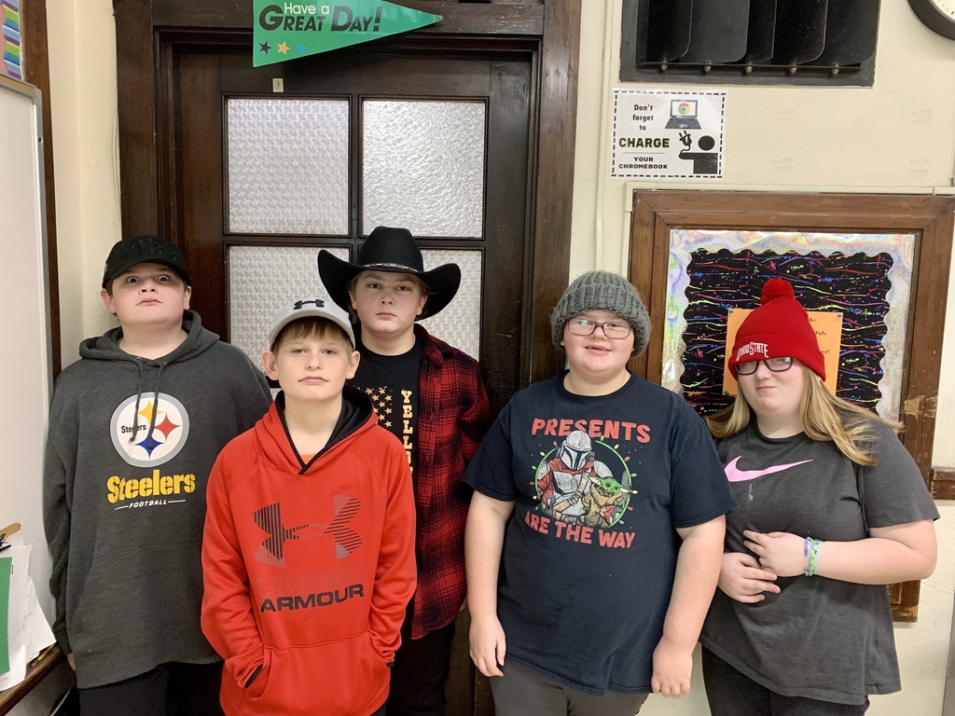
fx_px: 717
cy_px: 358
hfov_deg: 67.3
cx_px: 478
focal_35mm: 26
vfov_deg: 53.1
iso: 320
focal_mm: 4.25
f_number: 1.8
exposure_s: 1/60
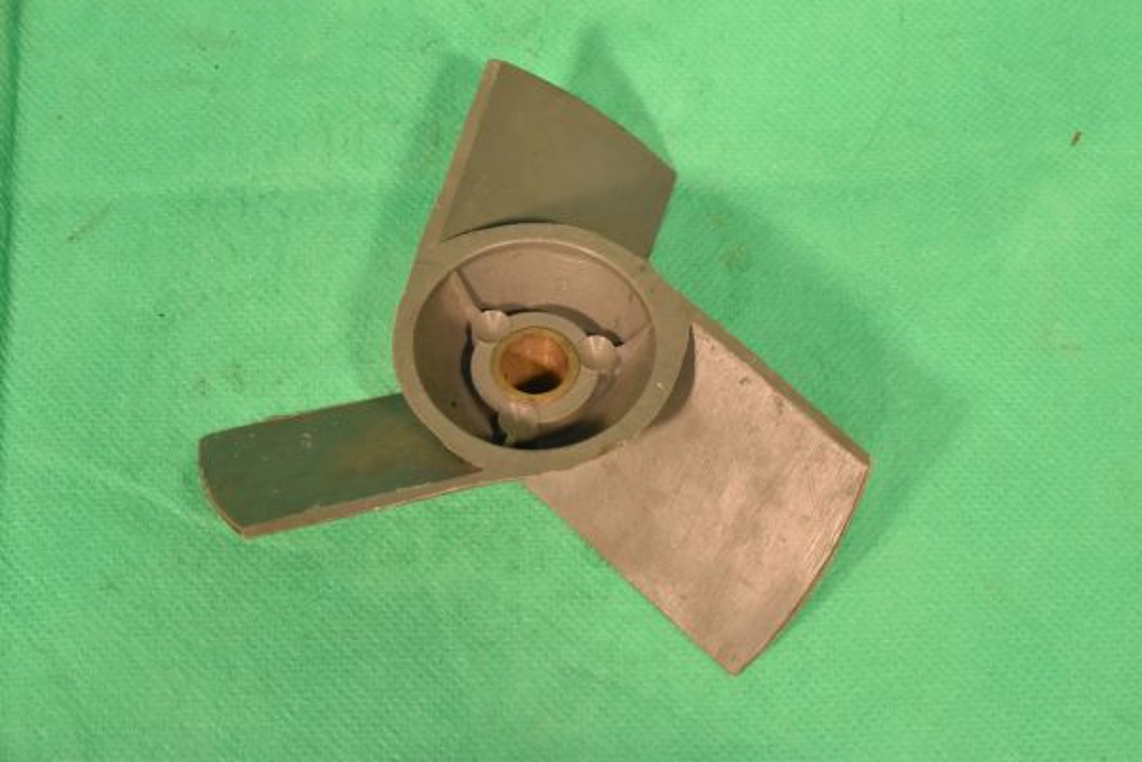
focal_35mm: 82
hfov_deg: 24.6
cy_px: 381
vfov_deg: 16.6
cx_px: 571
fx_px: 2617
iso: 3600
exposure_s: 1/100
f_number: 18
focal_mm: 55
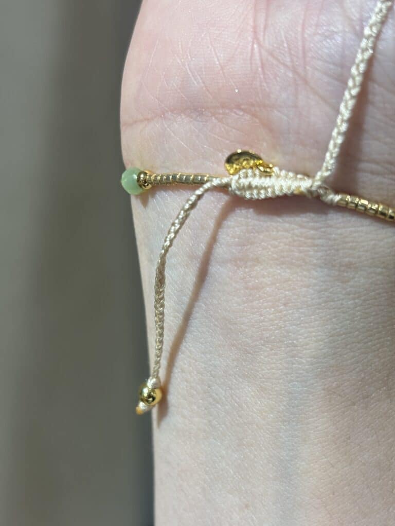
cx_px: 198
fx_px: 791
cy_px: 263
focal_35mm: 52
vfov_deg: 36.8
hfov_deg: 28.0
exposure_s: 1/100
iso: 40
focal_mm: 5.96
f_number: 1.6
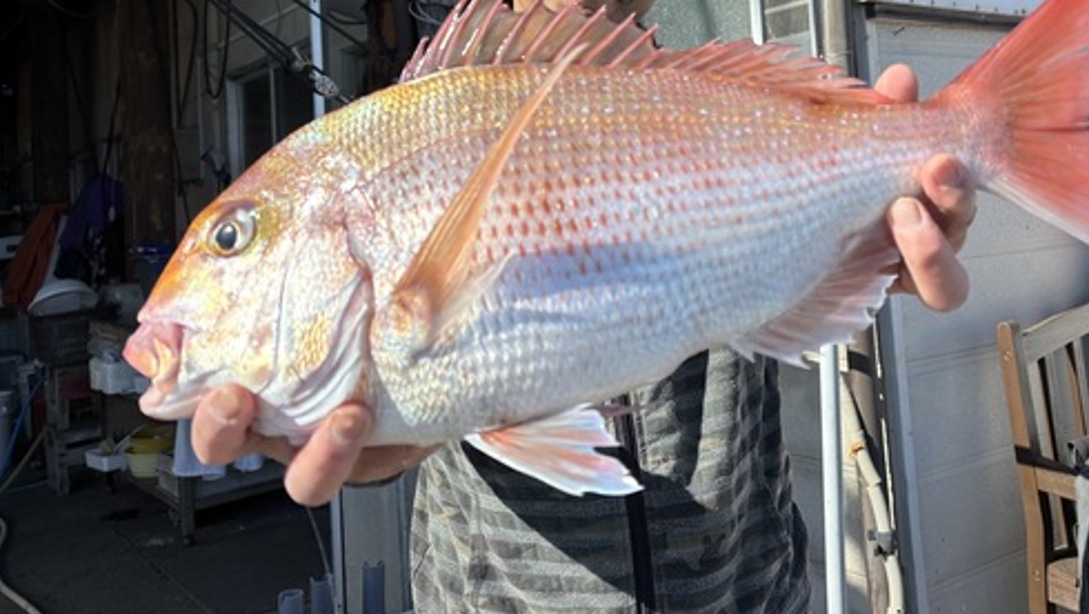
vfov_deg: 31.2
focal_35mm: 37
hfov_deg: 53.8
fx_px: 1069
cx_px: 618
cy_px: 127
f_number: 1.6
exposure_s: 1/2451
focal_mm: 5.96
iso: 50
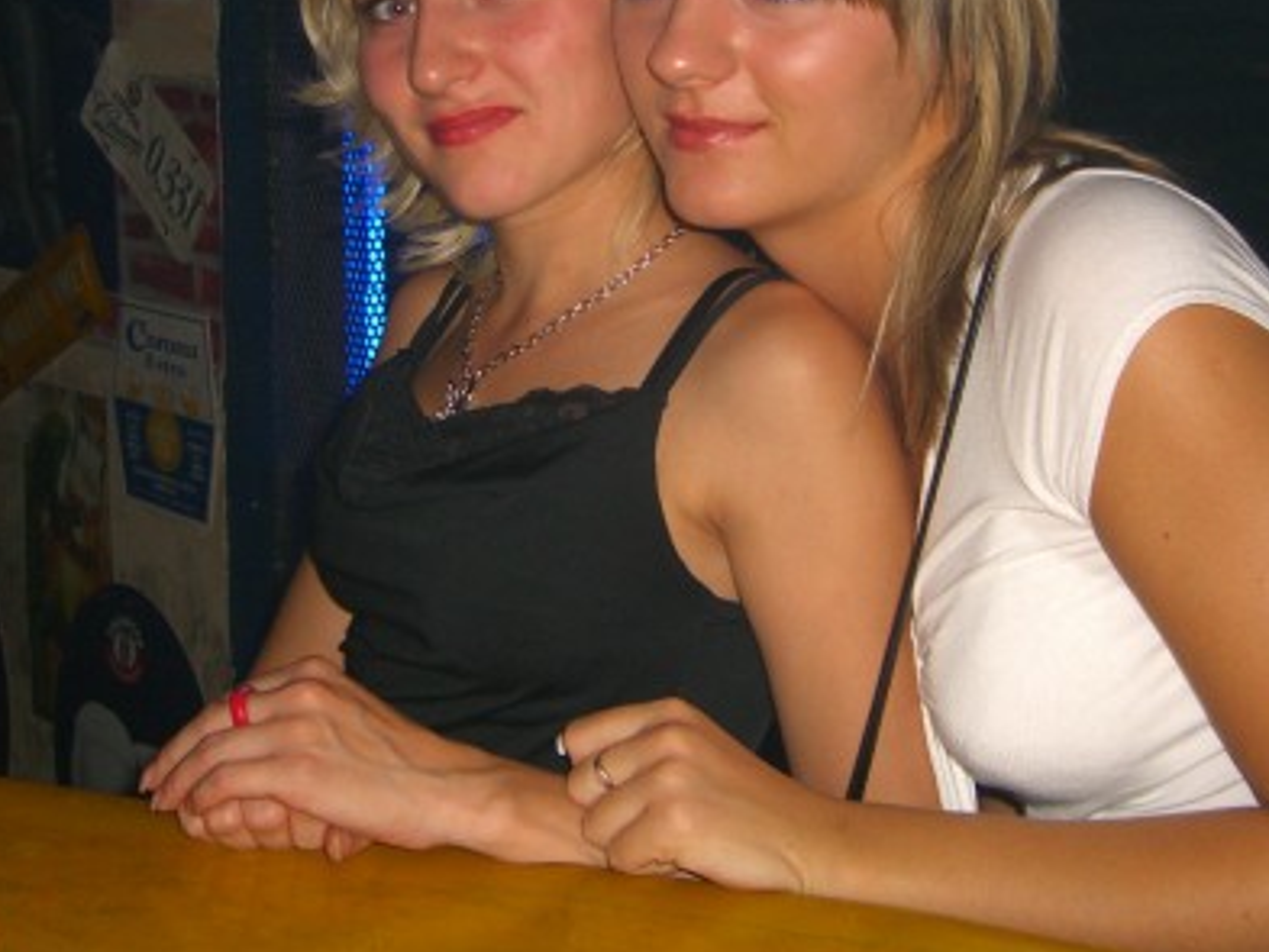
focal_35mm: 58
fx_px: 2127
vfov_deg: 25.0
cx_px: 639
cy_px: 239
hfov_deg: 33.2
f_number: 2.8
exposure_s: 1/60
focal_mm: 7.9
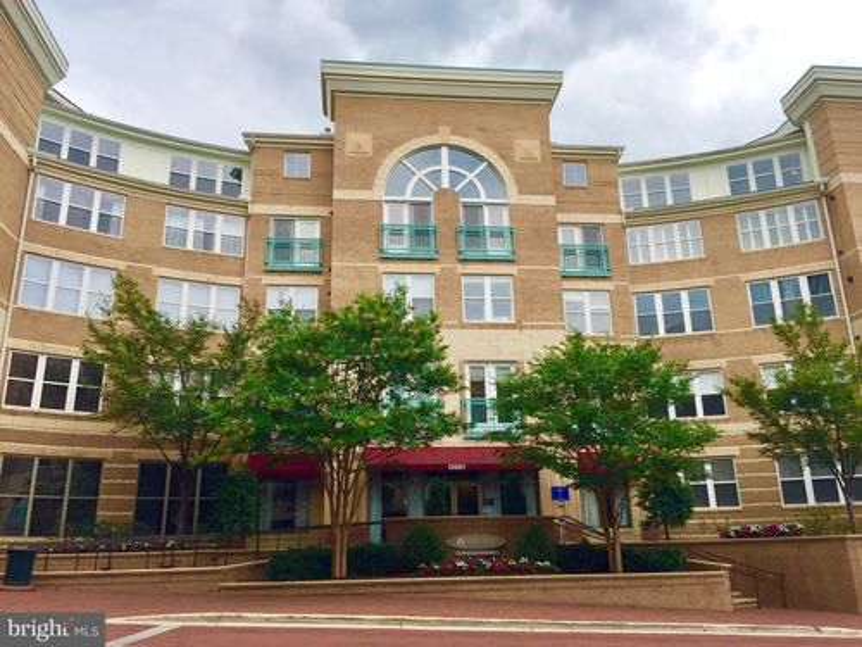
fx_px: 722
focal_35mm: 29
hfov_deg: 61.7
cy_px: 324
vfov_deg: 48.2
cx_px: 431
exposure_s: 1/1464
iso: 32
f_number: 2.2
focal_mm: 4.15
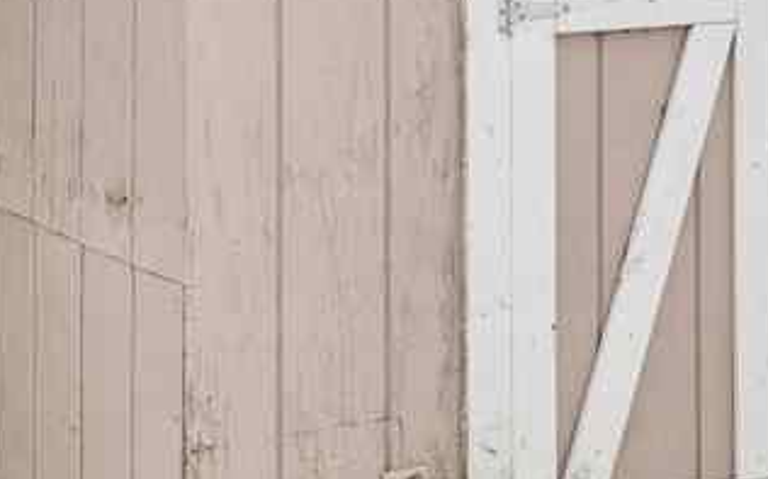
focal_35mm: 128
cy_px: -108
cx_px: 377
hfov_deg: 16.3
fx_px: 2677
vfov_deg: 10.1
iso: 400
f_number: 9
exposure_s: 1/640
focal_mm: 31
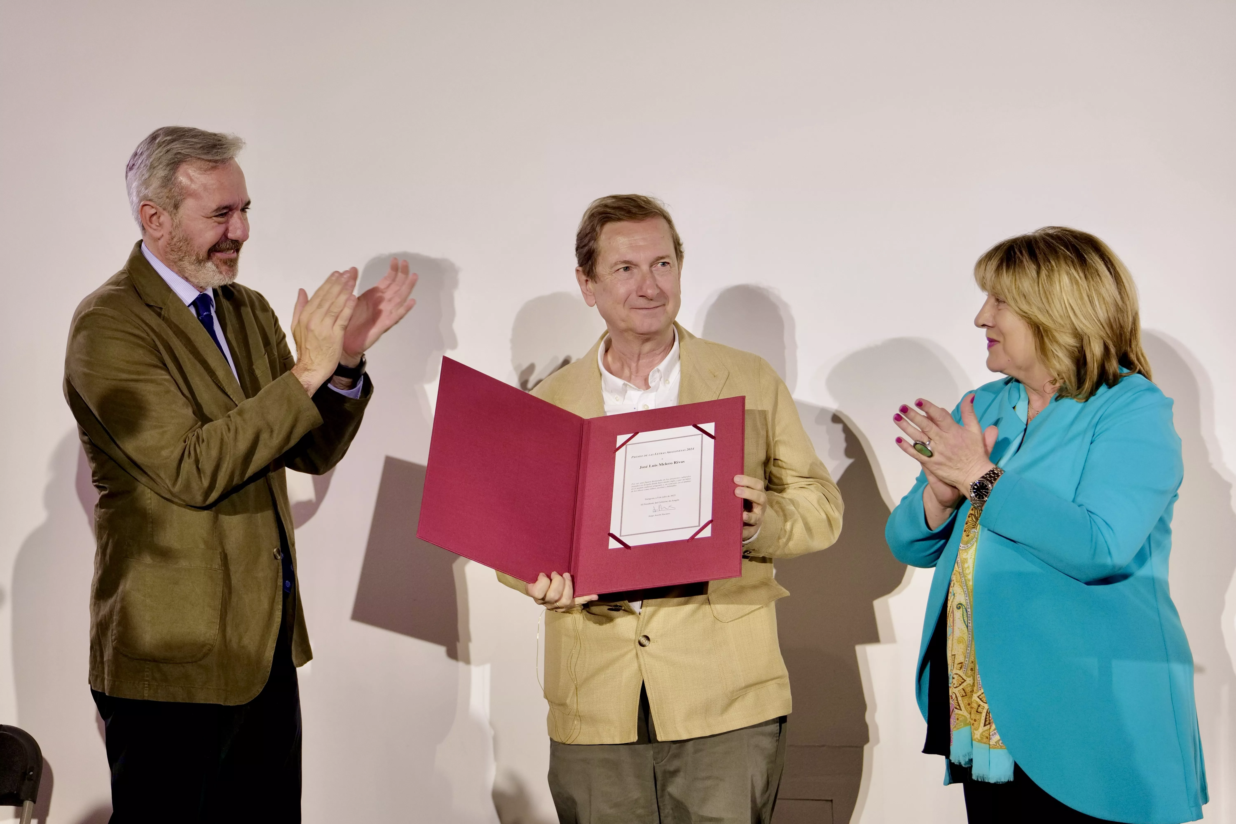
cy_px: 412
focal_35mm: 57
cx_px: 618
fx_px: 1957
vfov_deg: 23.8
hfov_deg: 35.1
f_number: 3.7
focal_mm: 57
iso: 2000
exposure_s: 1/250
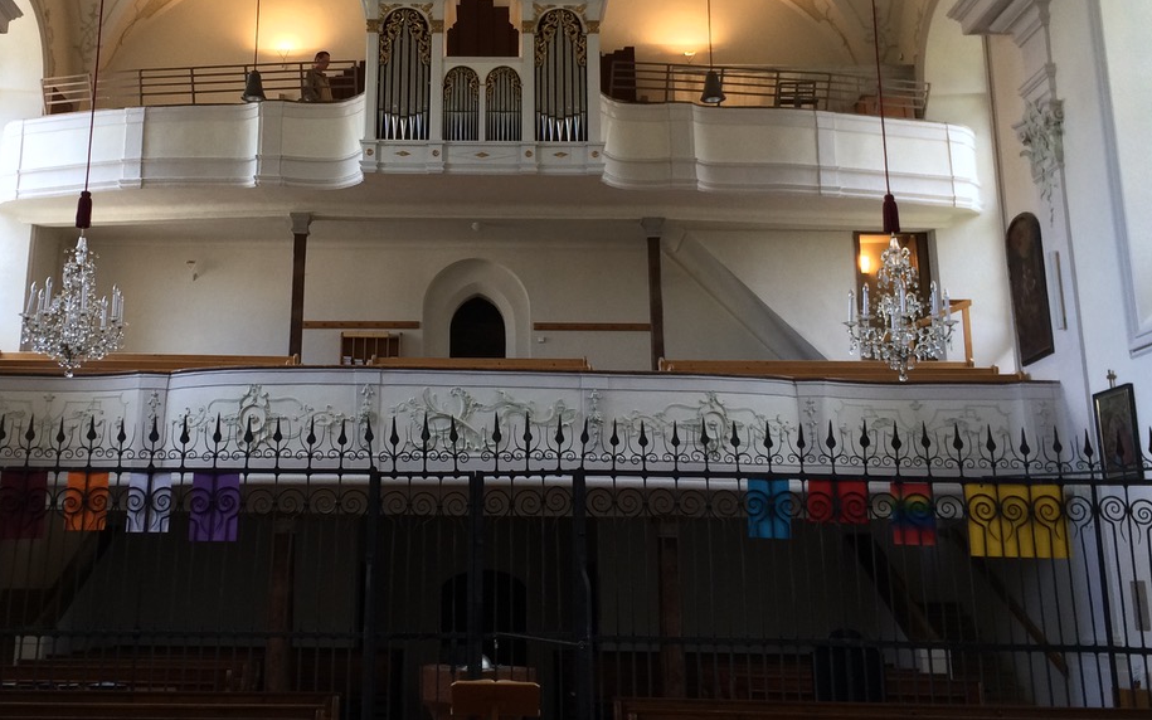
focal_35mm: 43
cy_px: 189
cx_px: 456
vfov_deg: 29.4
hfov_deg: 45.9
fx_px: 1350
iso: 64
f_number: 2.2
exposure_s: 1/33
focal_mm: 4.15
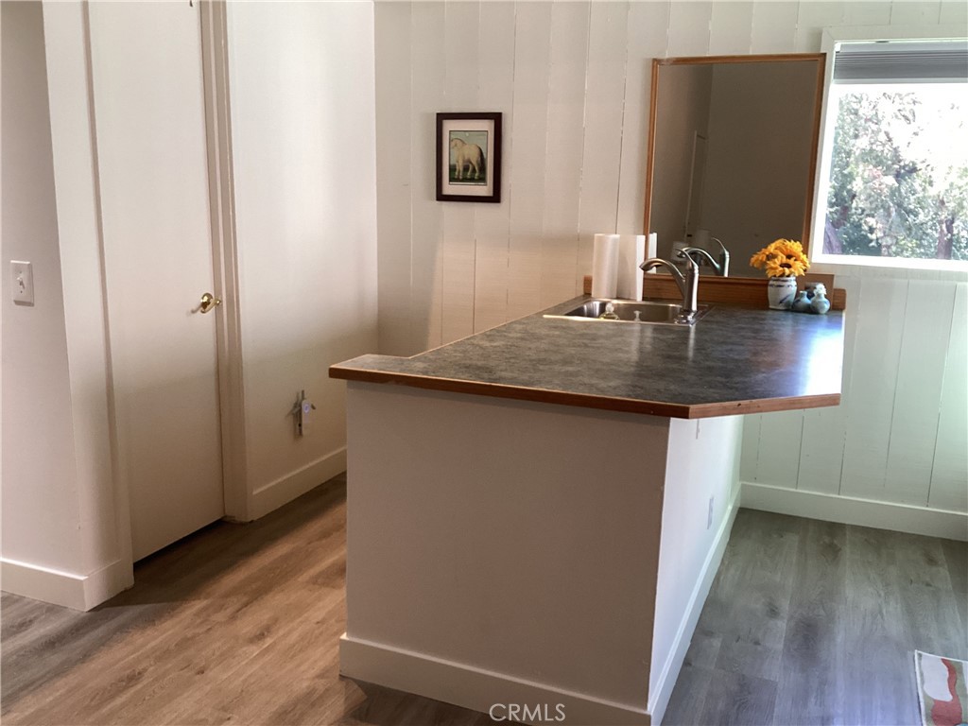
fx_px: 867
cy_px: 363
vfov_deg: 45.4
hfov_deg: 58.4
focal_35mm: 31
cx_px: 484
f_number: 2.4
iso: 100
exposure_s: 1/60
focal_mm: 3.3
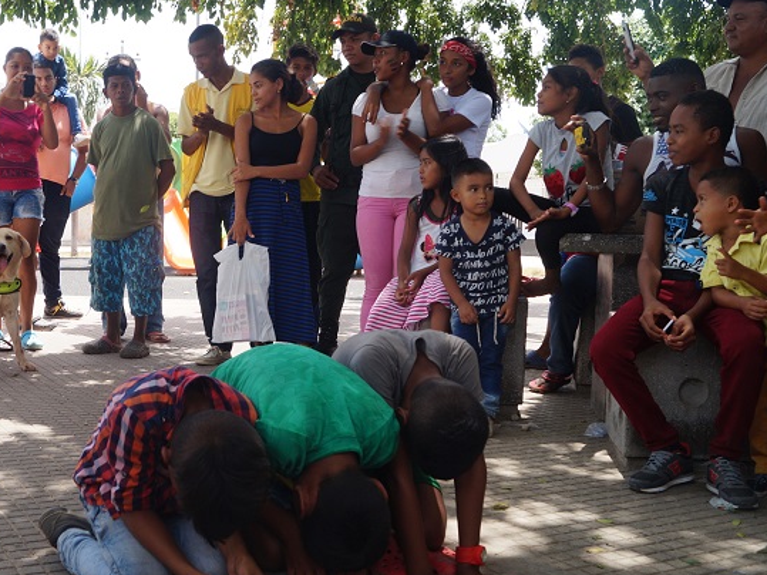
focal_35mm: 42
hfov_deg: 44.0
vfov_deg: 34.3
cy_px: 302
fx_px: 930
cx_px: 244
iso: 100
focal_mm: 20
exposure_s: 1/100
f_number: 6.3
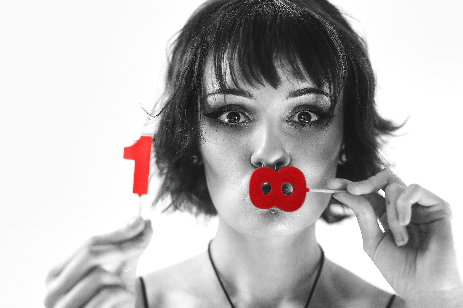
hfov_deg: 23.9
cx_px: 232
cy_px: 154
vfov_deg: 16.0
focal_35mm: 85
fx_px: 1092
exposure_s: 1/160
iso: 125
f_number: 1.8
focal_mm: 85
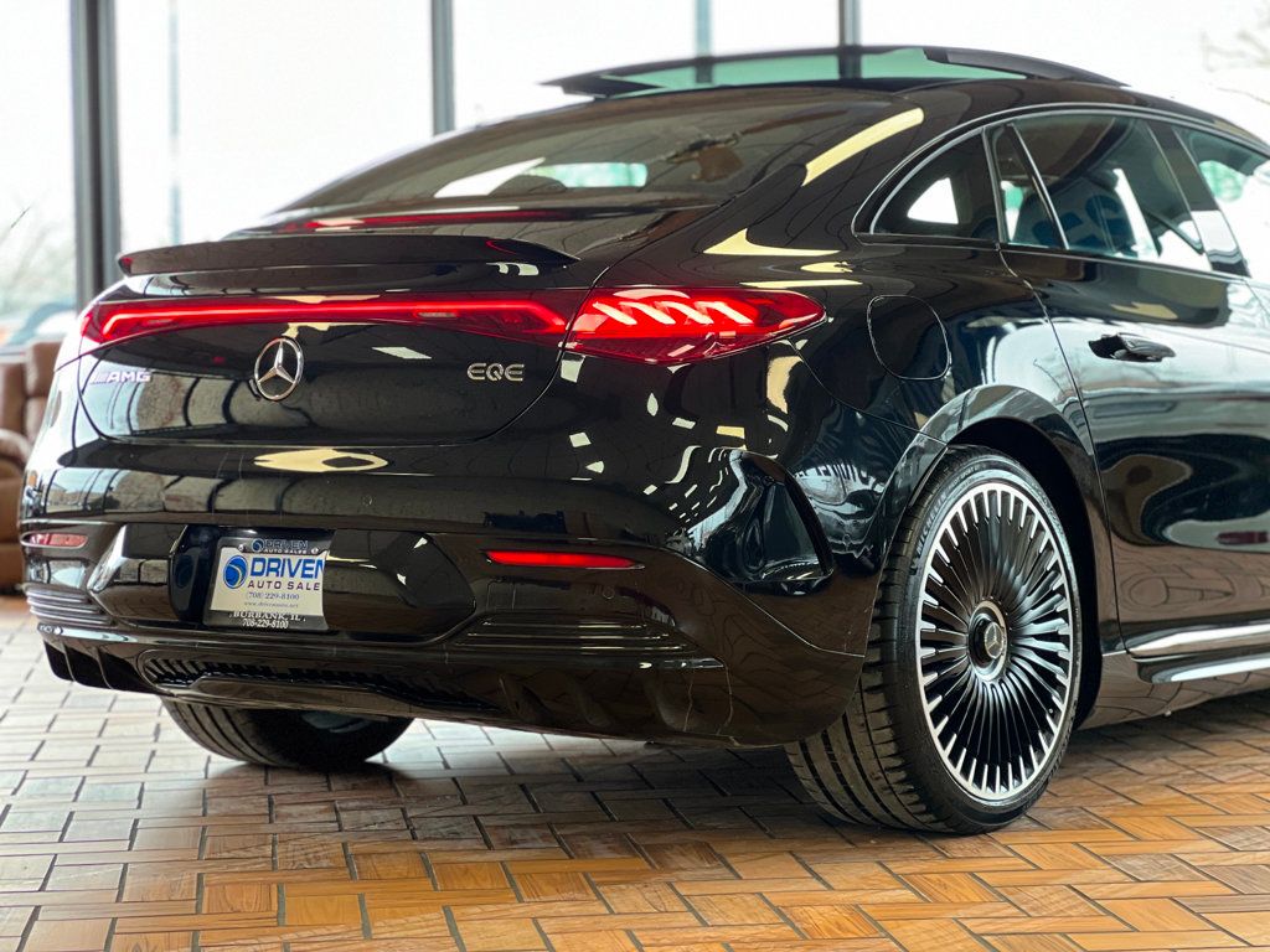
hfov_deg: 25.3
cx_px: 635
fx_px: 2825
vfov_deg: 19.1
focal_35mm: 77
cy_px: 476
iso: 320
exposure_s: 1/40
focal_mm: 9
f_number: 2.8
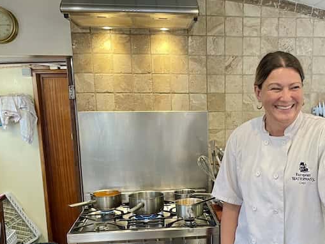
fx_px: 432
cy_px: 203
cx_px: 228
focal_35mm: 46
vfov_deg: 30.6
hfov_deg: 40.5
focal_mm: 4.2
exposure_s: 1/50
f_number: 1.6
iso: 125
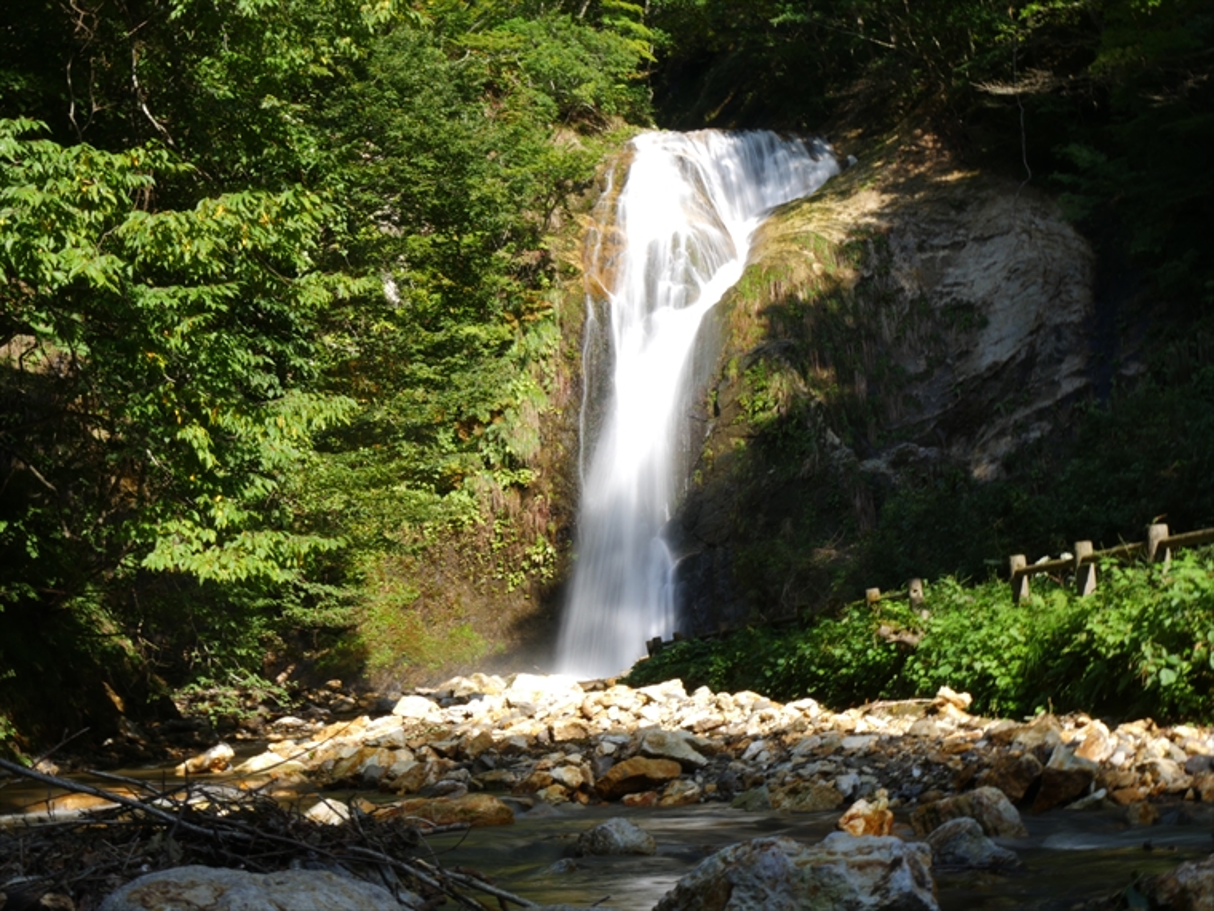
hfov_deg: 34.3
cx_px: 607
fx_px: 1964
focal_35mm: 56
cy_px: 456
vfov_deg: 26.1
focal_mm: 28
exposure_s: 1/3.2
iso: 100
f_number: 22
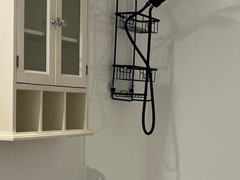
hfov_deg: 23.5
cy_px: 127
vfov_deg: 17.7
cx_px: 132
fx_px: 576
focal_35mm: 83
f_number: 1.6
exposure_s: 1/120
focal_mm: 5.1
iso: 100
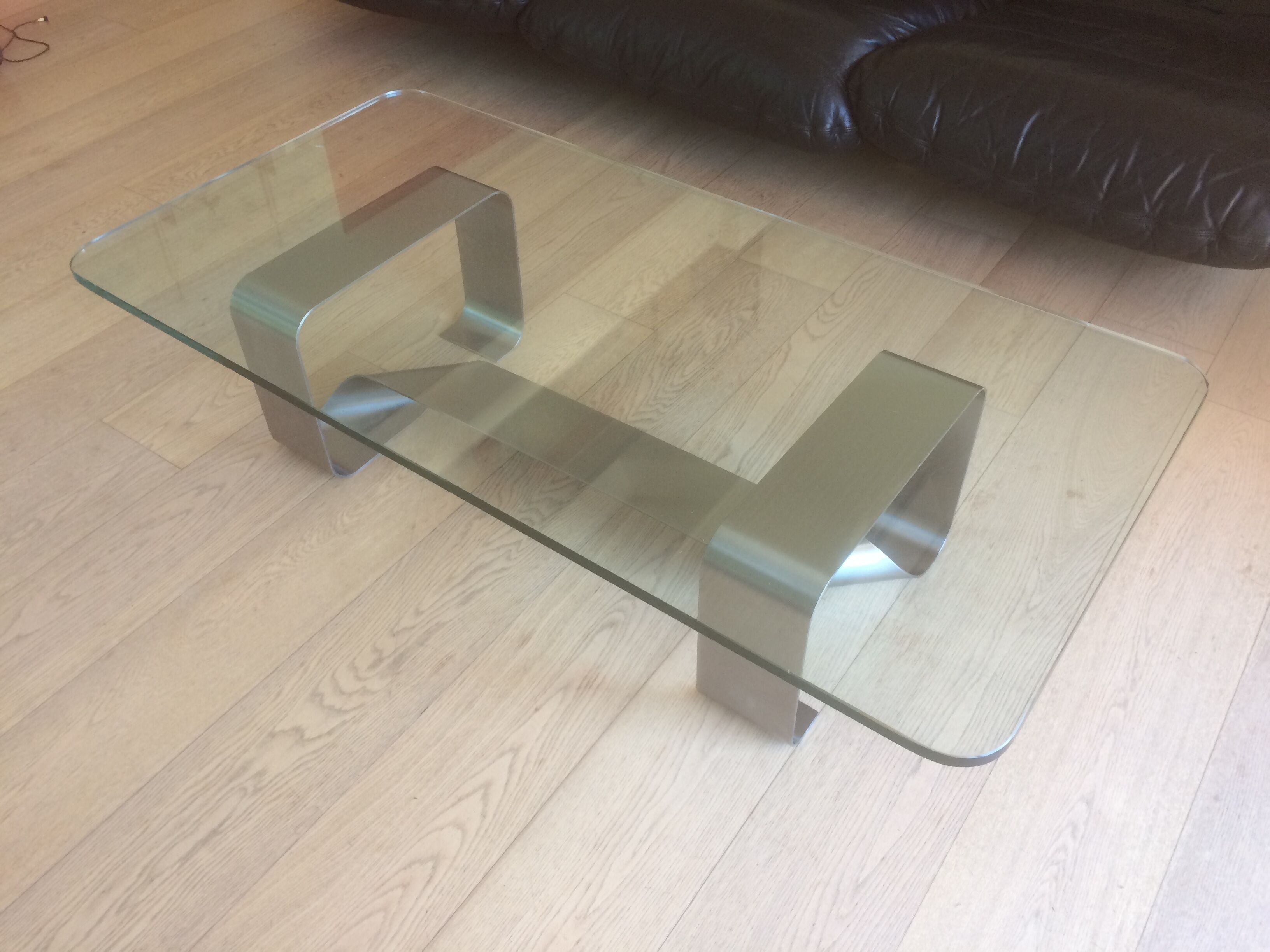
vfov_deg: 48.2
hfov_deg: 61.7
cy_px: 476
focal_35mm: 29
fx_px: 1064
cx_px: 635
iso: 40
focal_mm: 4.15
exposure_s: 1/33
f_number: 2.2
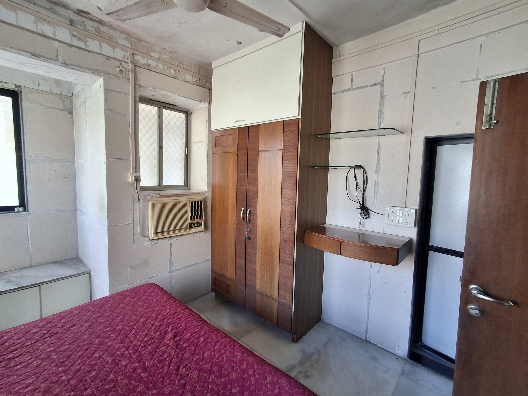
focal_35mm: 16
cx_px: 264
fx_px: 244
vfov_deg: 78.1
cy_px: 198
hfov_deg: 94.5
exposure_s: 1/40
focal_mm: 1.64
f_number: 2.2
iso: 40
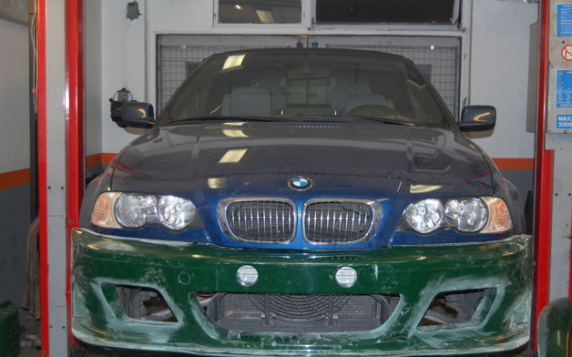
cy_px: 193
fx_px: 850
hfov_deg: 37.2
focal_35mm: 55
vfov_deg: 23.7
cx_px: 291
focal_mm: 35
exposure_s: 1/60
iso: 400
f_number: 4.8
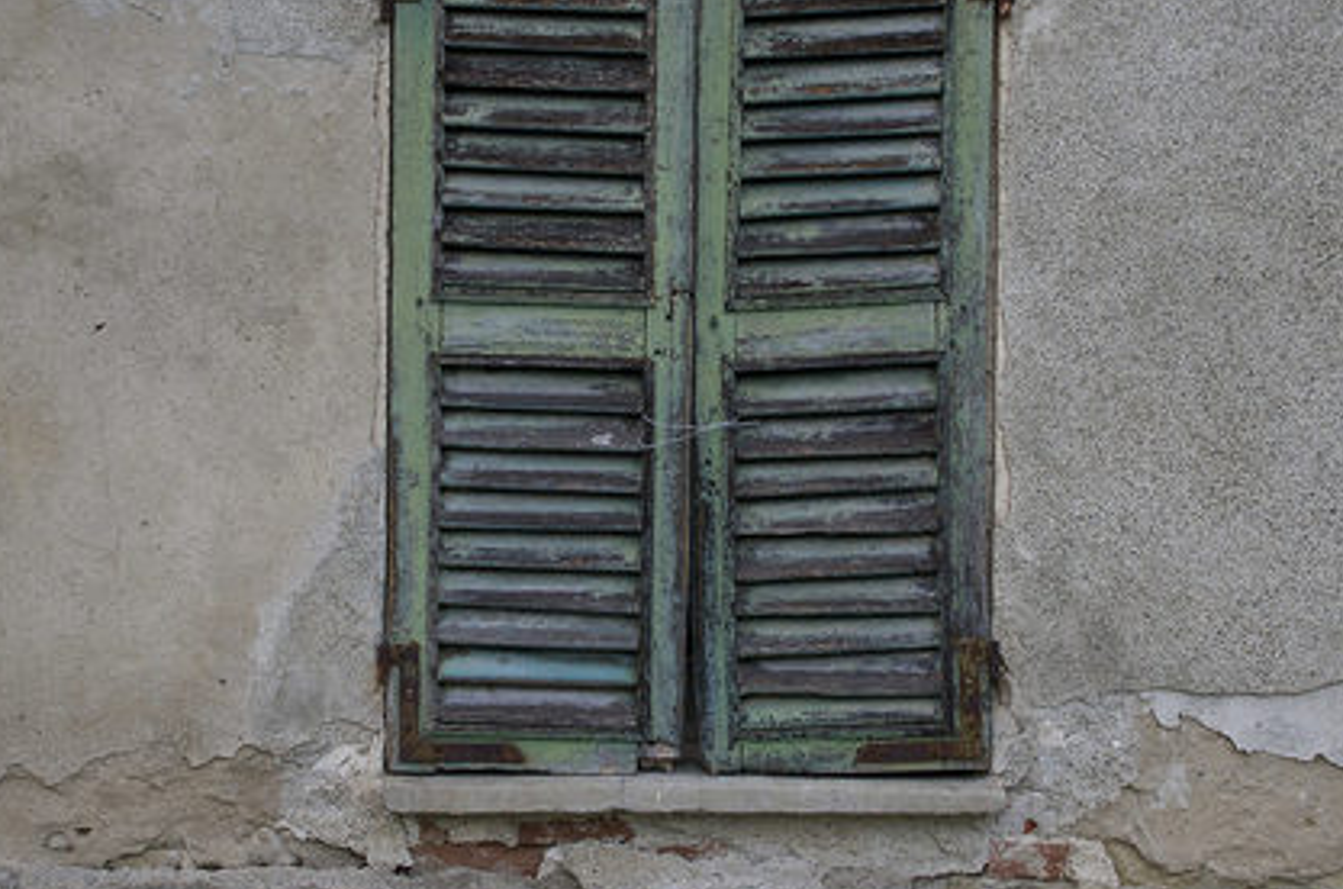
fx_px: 2568
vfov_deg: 19.6
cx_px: 689
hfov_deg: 29.3
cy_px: 314
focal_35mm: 69
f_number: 4.5
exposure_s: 1/500
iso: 400
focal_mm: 32
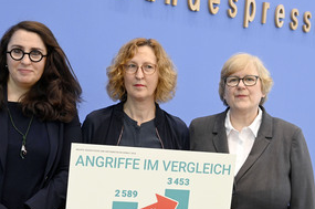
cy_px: 133
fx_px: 664
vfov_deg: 17.9
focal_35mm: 76
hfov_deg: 26.7
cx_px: 143
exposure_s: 1/500
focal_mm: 48
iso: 4000
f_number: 4.5
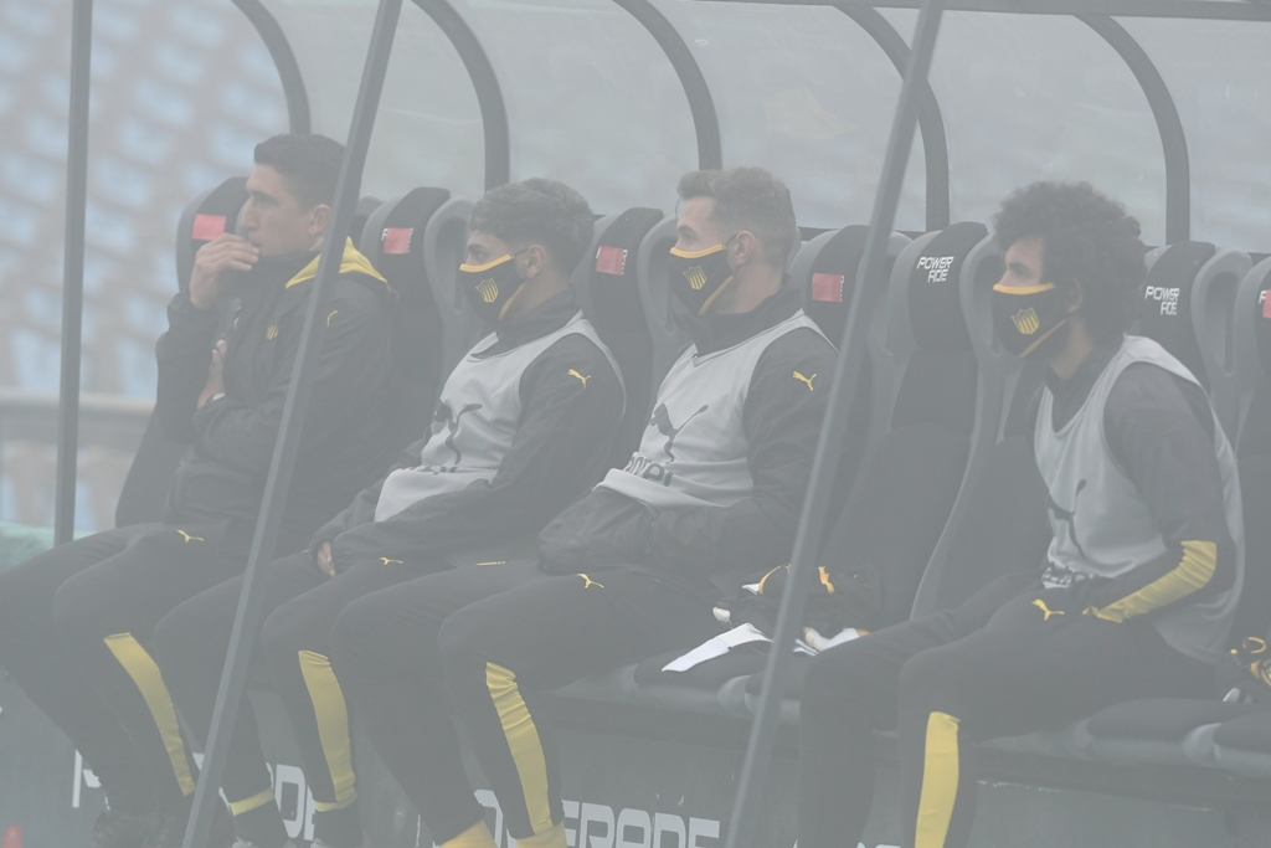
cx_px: 636
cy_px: 424
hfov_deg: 3.4
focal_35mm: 600
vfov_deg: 2.3
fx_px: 21185
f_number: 5
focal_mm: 400
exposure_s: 1/800
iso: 1000
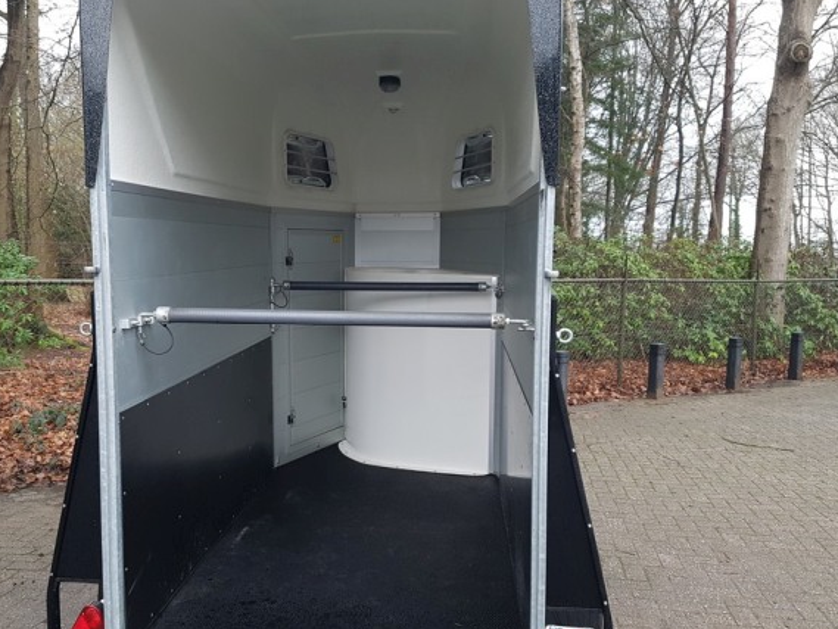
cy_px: 326
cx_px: 370
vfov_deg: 44.2
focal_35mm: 32
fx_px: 775
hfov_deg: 56.7
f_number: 1.7
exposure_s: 1/100
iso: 80
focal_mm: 4.2
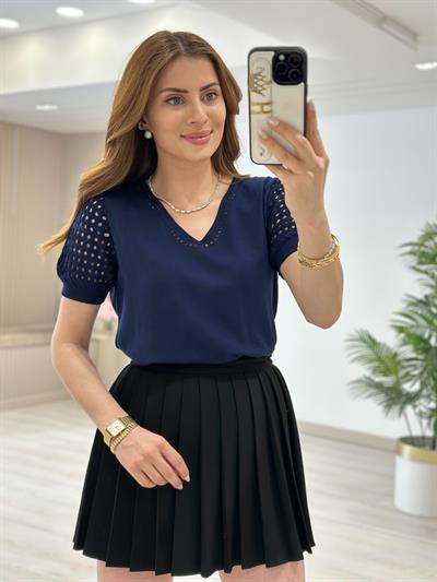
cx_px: 218
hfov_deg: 30.3
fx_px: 808
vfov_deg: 39.6
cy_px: 291
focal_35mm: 48
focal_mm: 6.86
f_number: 1.78
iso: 100
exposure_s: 1/172
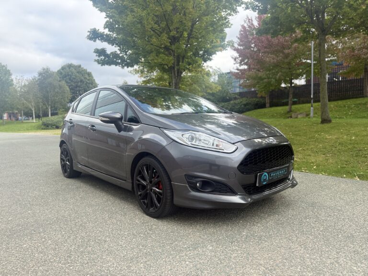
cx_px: 184
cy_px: 138
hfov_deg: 71.6
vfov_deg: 56.8
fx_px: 255
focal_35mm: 24
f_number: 1.78
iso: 100
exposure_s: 1/1553
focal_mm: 6.76
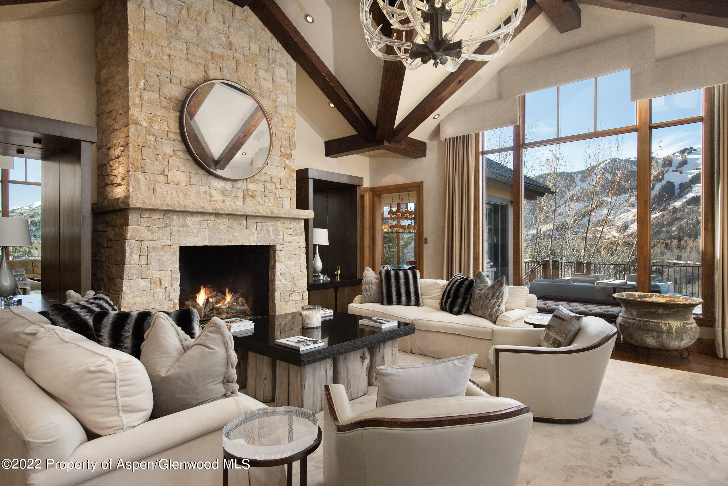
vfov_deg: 62.0
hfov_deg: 84.0
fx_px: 405
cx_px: 364
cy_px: 243
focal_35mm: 20
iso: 640
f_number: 7.1
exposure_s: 1/640
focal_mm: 20
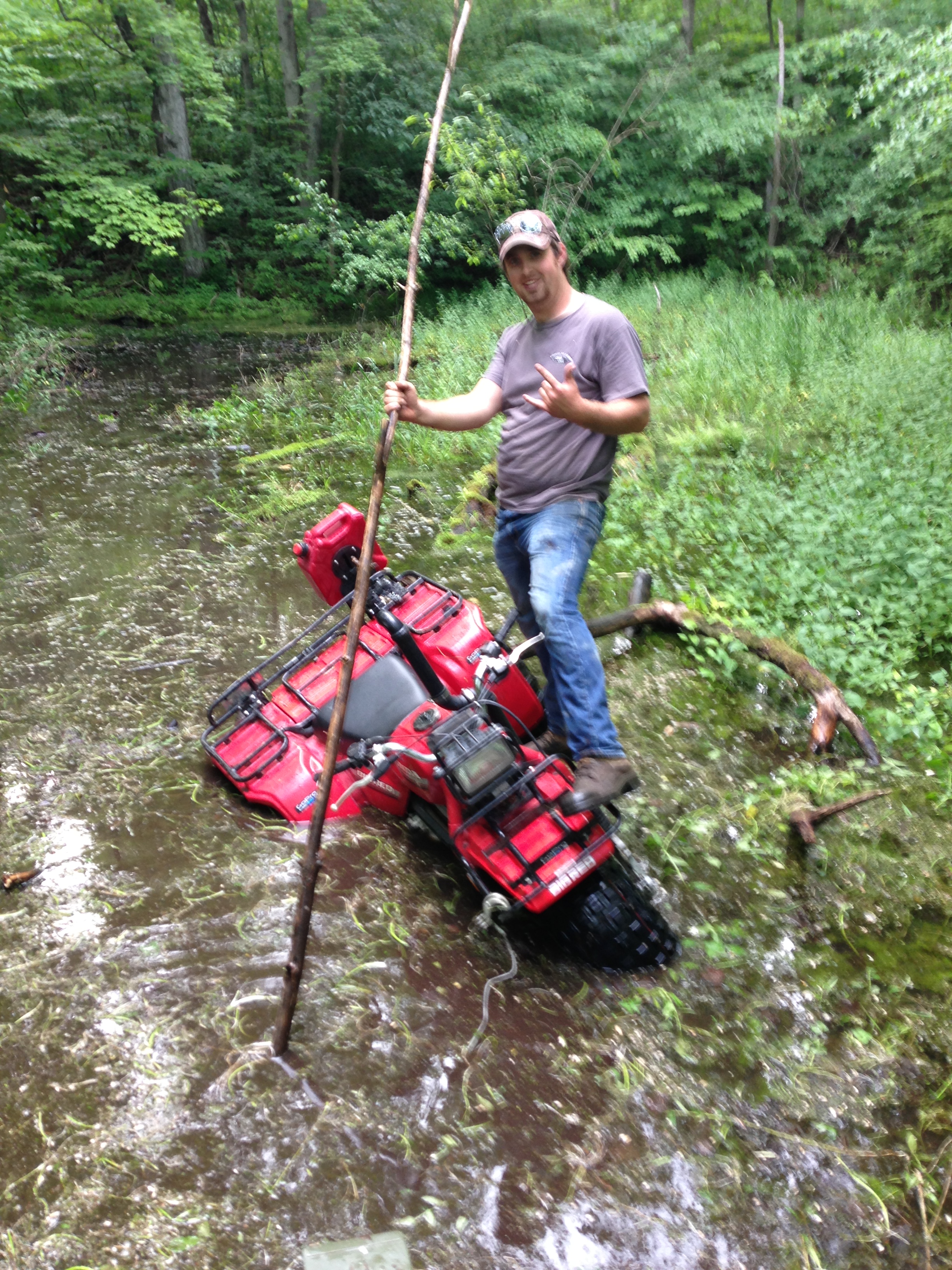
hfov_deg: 42.9
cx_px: 476
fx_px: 1210
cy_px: 635
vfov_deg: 55.4
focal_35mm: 33
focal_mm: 4.13
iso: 64
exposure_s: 1/20
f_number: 2.4
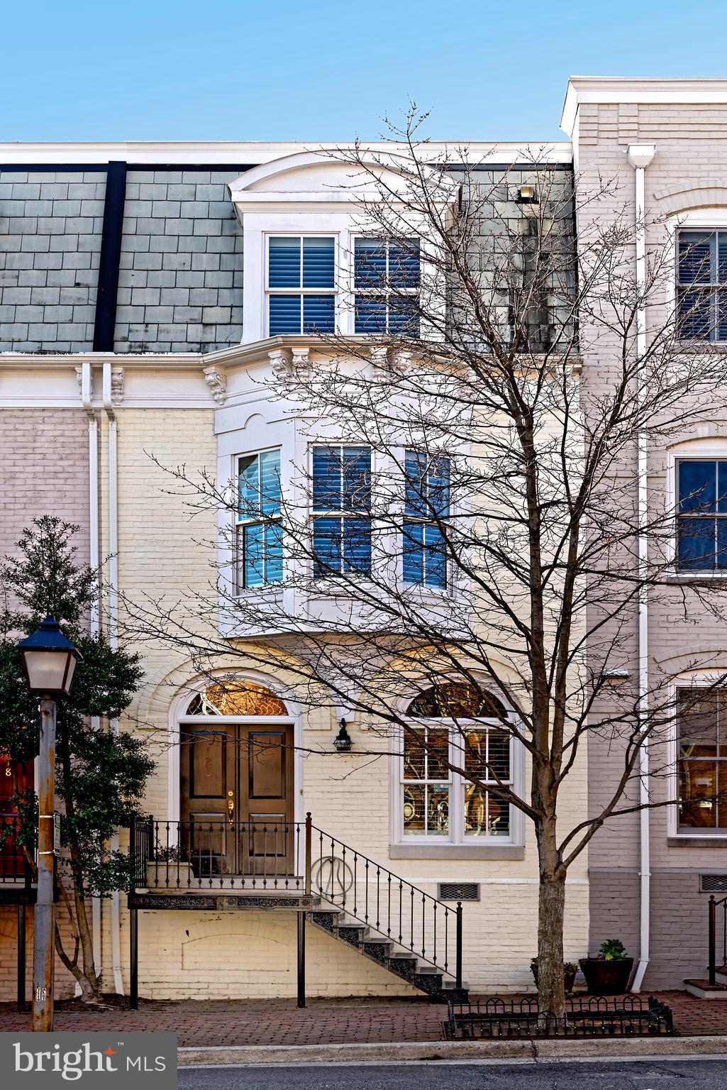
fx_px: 1090
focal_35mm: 36
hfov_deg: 36.9
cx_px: 364
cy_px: 545
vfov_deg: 53.1
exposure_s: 1/125
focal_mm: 36
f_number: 10
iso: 320
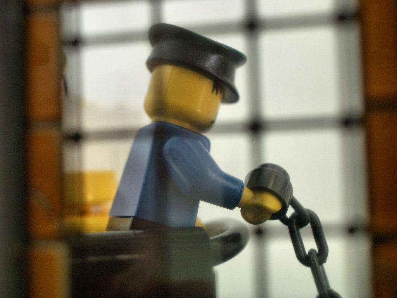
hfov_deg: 31.2
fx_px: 711
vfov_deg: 23.7
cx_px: 198
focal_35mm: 62
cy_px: 149
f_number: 3.5
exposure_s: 1/100
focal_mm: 10.2
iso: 100
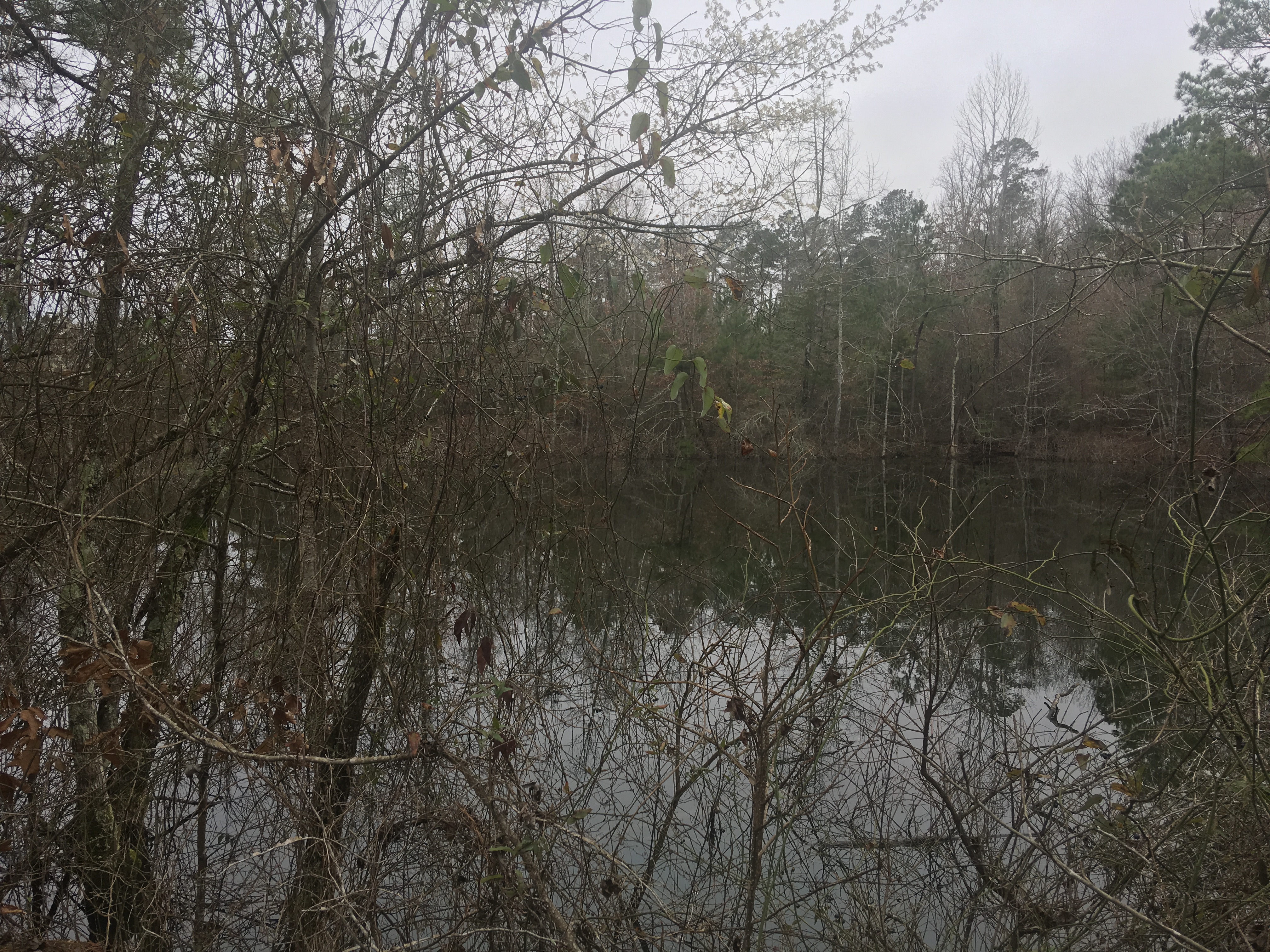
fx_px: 1064
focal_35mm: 29
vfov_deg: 48.2
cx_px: 635
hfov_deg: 61.7
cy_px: 476
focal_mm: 4.15
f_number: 2.2
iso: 25
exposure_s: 1/345
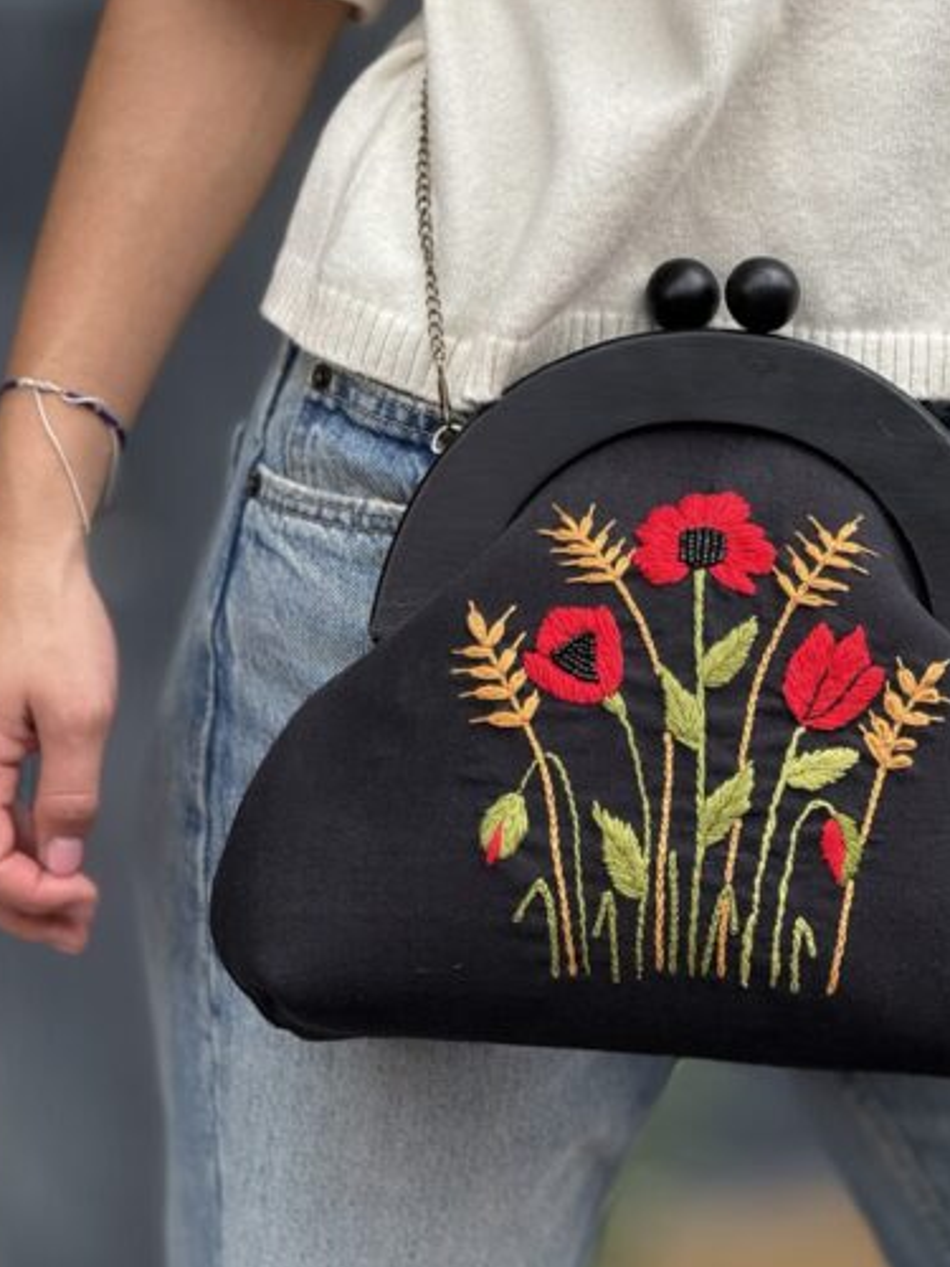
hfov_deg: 7.7
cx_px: 722
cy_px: 659
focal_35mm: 192
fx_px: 7026
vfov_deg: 10.3
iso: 50
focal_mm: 15.66
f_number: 2.8
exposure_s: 1/253
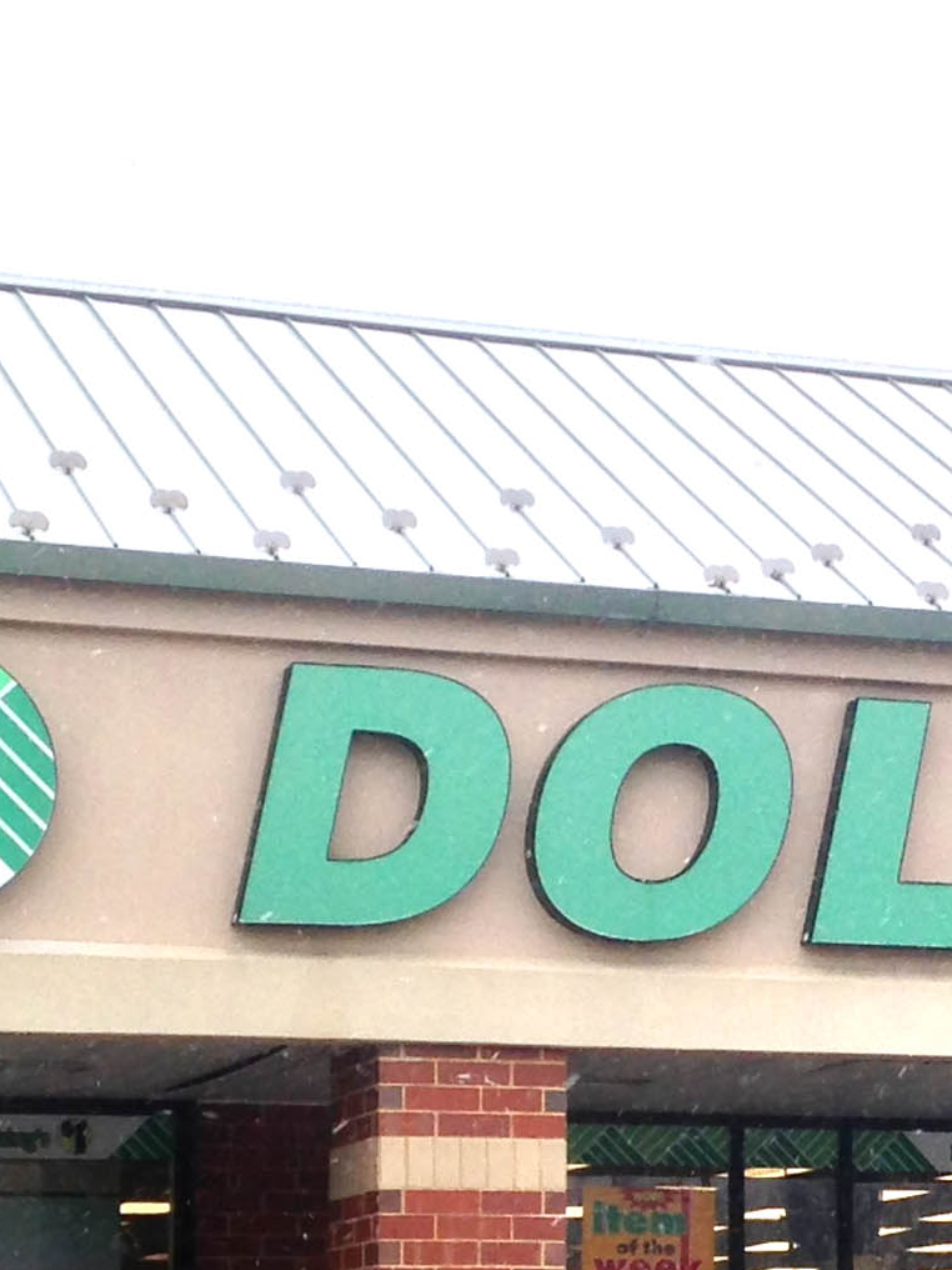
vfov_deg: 18.5
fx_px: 3887
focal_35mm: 106
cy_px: 896
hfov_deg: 13.2
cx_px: 1442
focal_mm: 4.12
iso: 50
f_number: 2.4
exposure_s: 1/298
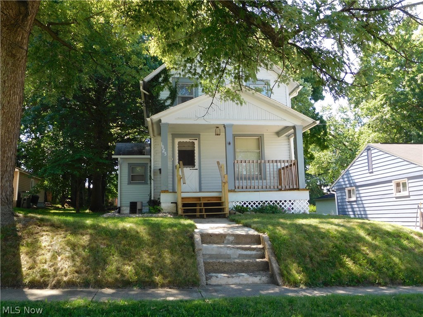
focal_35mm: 32
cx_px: 212
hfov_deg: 56.8
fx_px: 391
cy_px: 158
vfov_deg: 44.2
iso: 125
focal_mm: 5.7
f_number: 3.6
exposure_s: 1/160
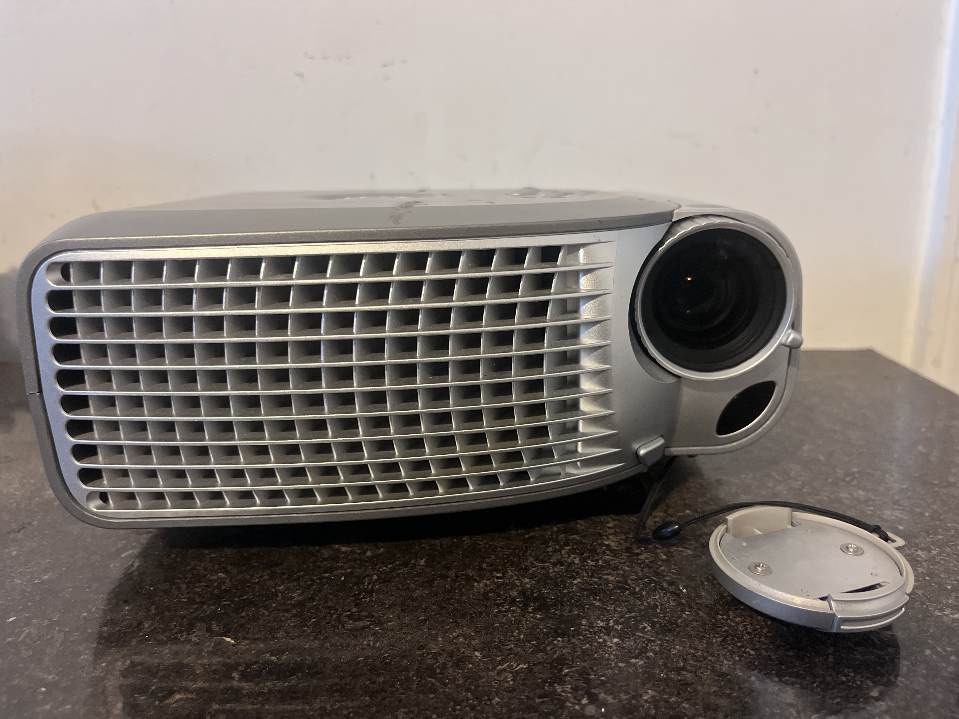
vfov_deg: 53.1
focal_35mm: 26
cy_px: 360
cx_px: 480
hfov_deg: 67.3
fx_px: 720
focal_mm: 5.1
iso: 400
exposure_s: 1/40
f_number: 1.6
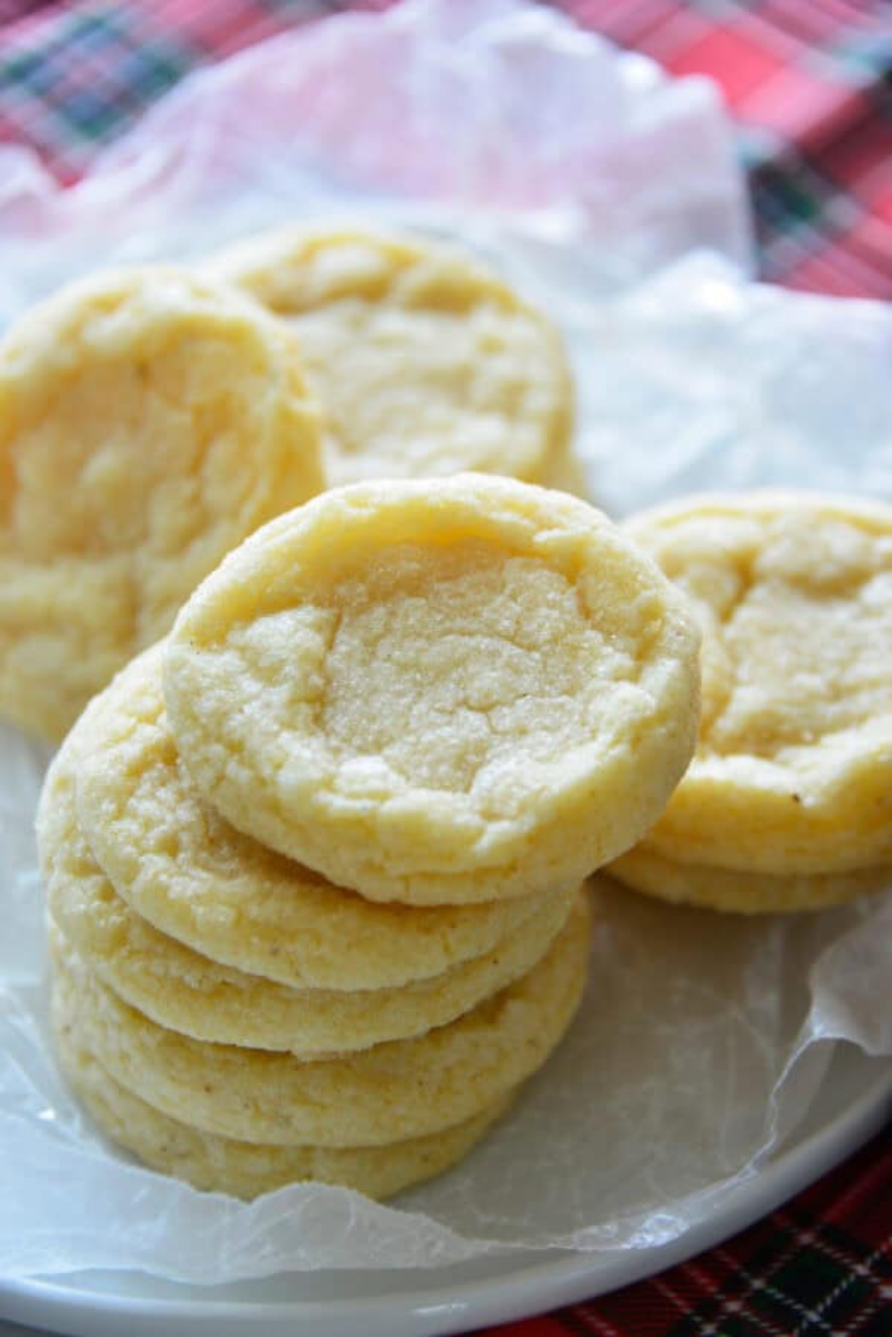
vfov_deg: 15.2
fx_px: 5013
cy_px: 668
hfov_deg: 10.2
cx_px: 446
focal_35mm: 135
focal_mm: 135
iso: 800
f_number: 5.6
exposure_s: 1/25
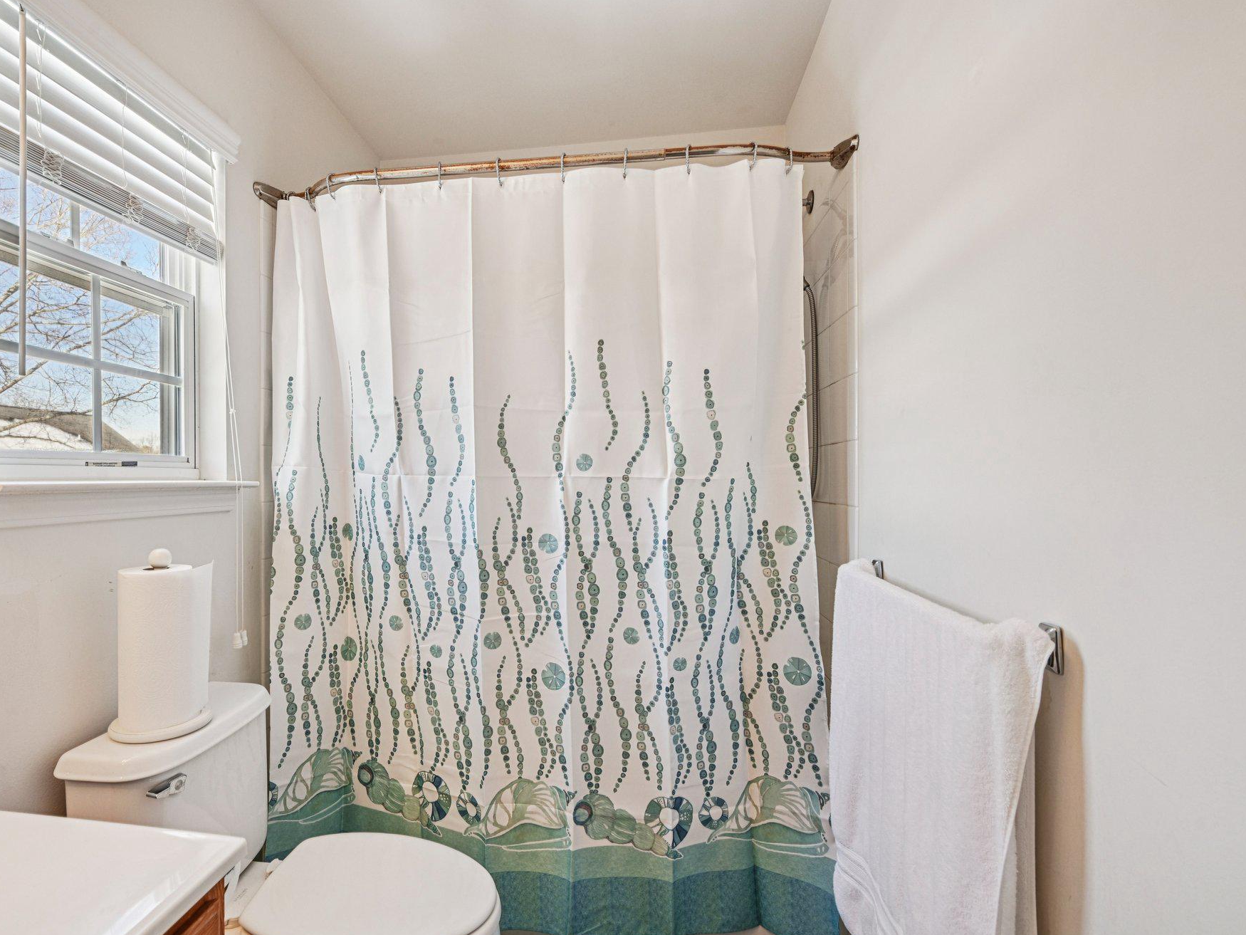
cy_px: 483
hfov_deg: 87.1
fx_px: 648
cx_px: 531
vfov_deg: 71.6
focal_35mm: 18
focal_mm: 16
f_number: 8
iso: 400
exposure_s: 1/60
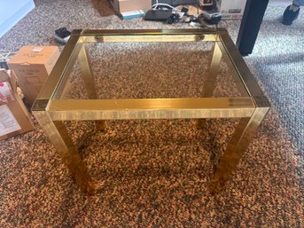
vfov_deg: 56.8
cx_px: 152
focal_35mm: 24
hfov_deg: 71.6
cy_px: 114
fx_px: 211
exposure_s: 1/60
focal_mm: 6.86
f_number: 1.78
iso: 320
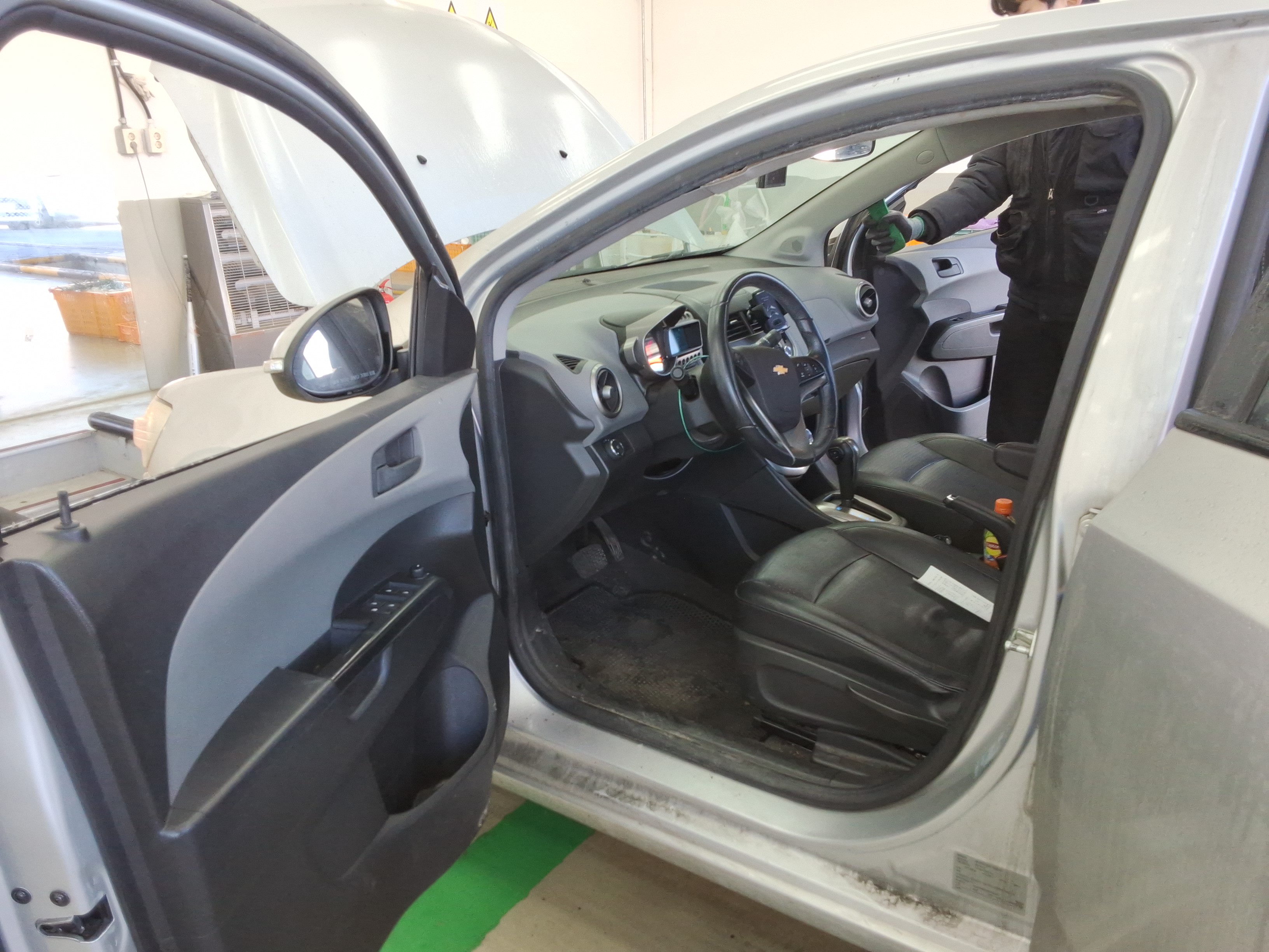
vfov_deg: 49.7
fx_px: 1026
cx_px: 634
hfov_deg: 63.4
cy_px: 476
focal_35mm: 28
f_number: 1.9
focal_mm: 2.91
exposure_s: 1/60
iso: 32
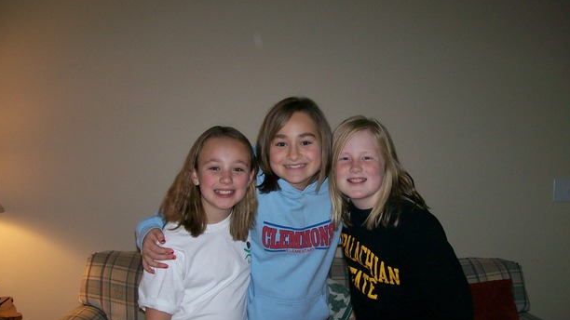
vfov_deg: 28.9
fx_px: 620
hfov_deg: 49.4
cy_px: 205
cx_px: 278
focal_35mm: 41
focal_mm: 6
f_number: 2.7
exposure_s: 1/64
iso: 80
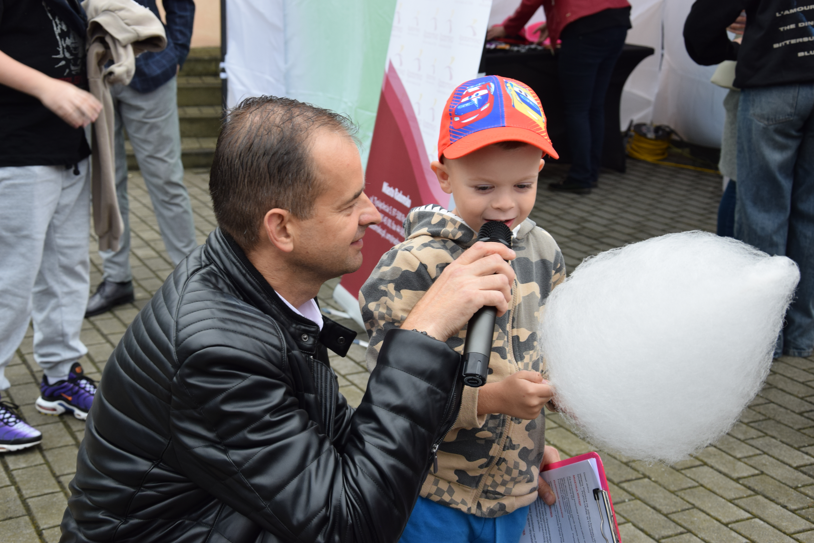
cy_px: 272
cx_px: 407
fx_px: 1289
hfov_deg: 35.0
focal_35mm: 57
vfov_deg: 23.8
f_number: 6.3
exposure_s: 1/160
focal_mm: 38
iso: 400
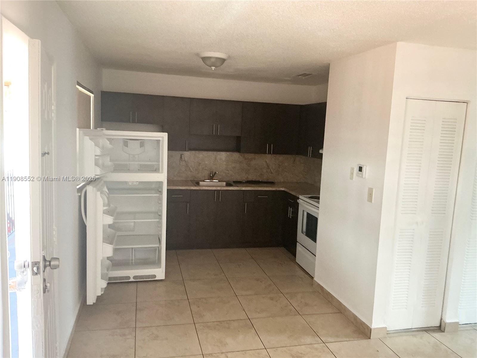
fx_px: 400
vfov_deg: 48.2
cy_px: 179
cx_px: 238
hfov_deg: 61.7
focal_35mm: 29
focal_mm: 3
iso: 160
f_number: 1.8
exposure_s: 1/60
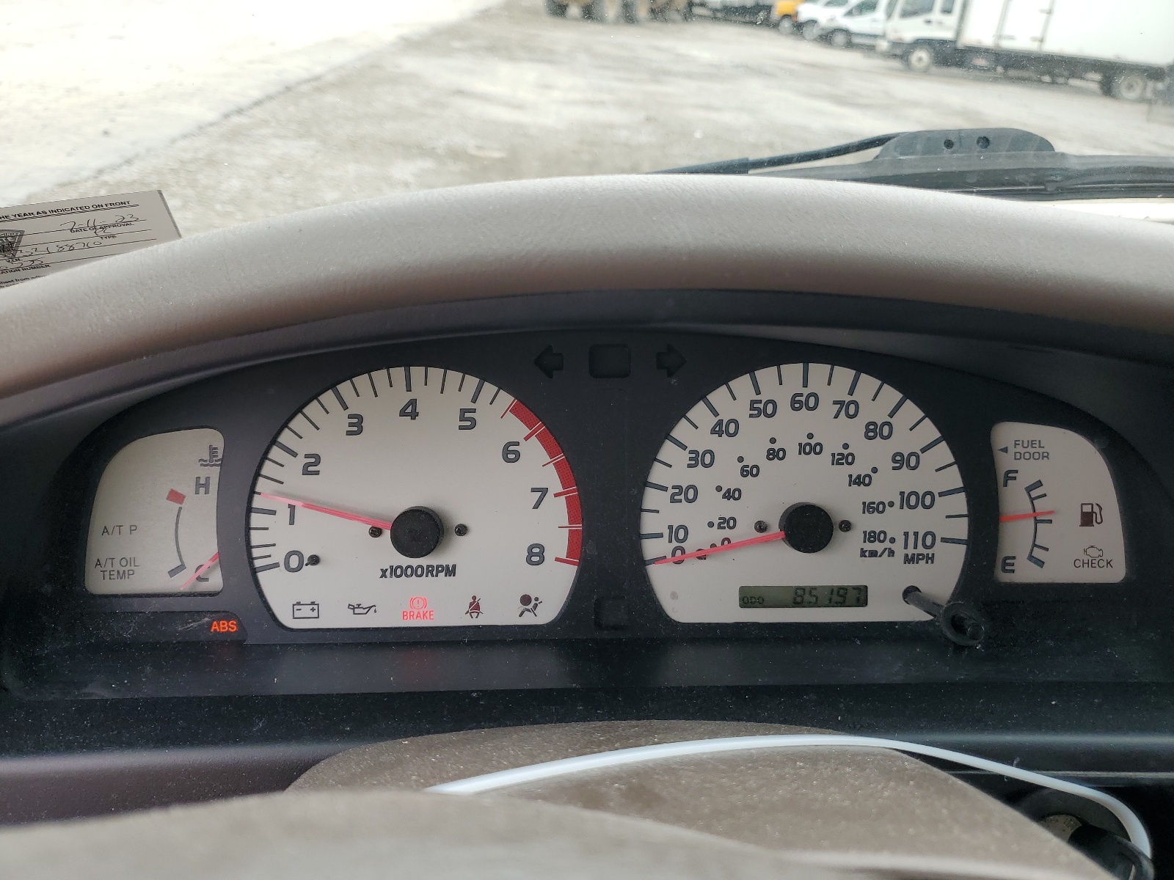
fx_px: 882
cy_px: 440
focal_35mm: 26
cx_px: 587
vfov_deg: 53.1
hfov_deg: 67.3
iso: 50
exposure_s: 1/323
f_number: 1.5
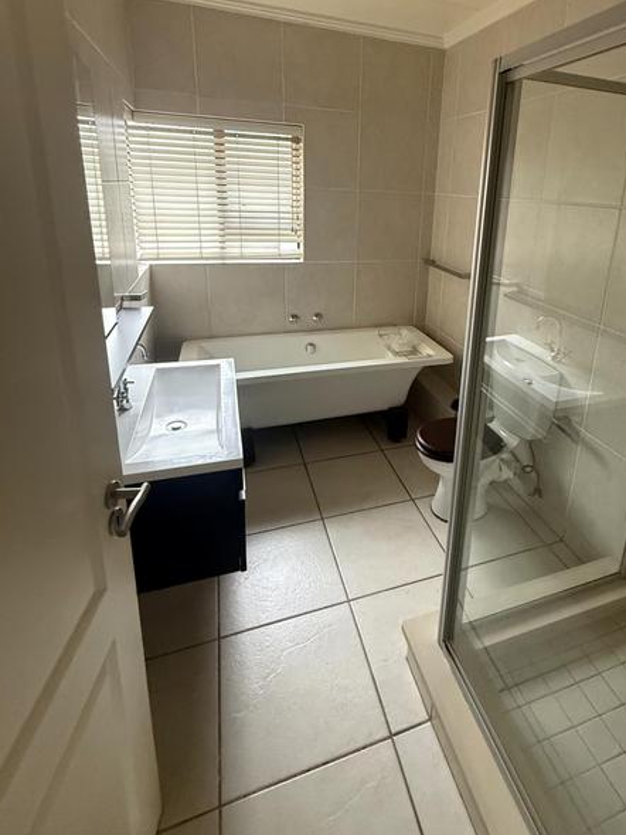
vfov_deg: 83.1
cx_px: 391
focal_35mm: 19
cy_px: 315
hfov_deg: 67.7
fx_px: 458
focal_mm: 2.22
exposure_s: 1/60
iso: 640
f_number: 2.2
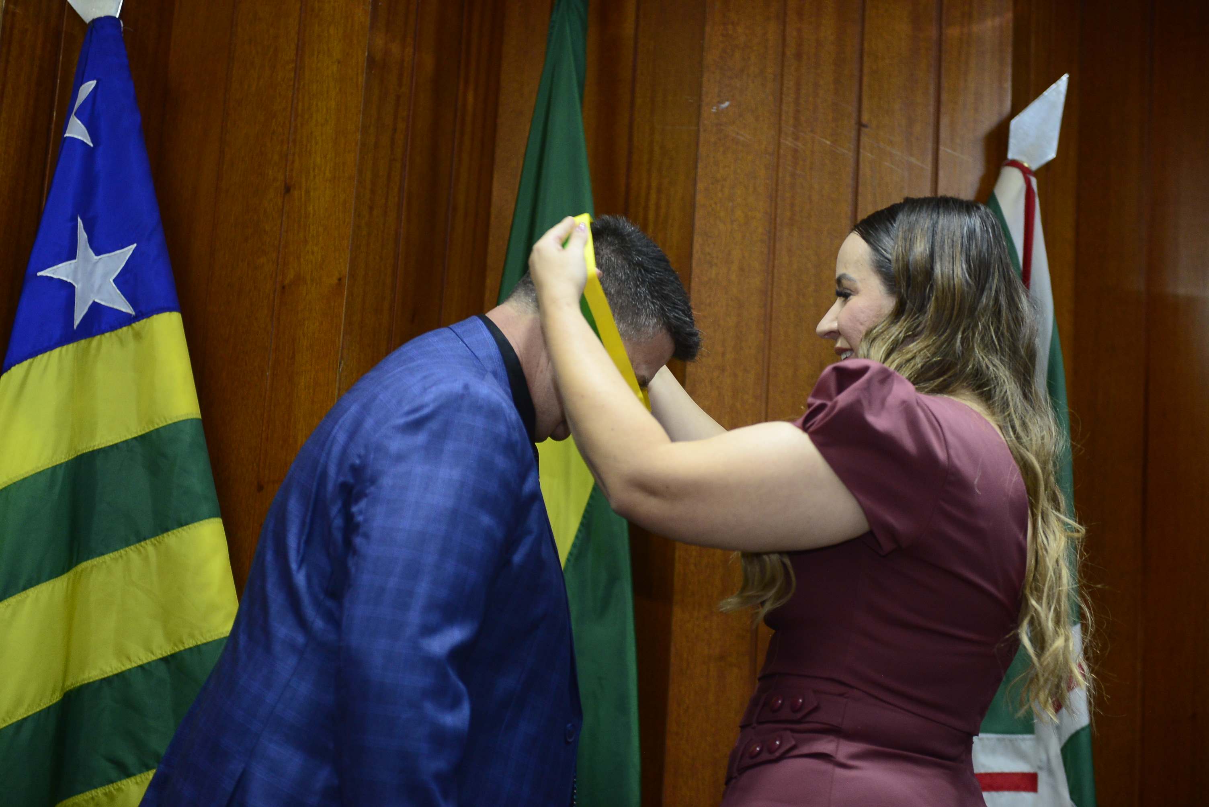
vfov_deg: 19.5
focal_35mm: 70
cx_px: 604
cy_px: 404
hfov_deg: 28.8
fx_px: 2352
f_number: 2.8
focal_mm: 70
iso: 2000
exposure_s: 1/125
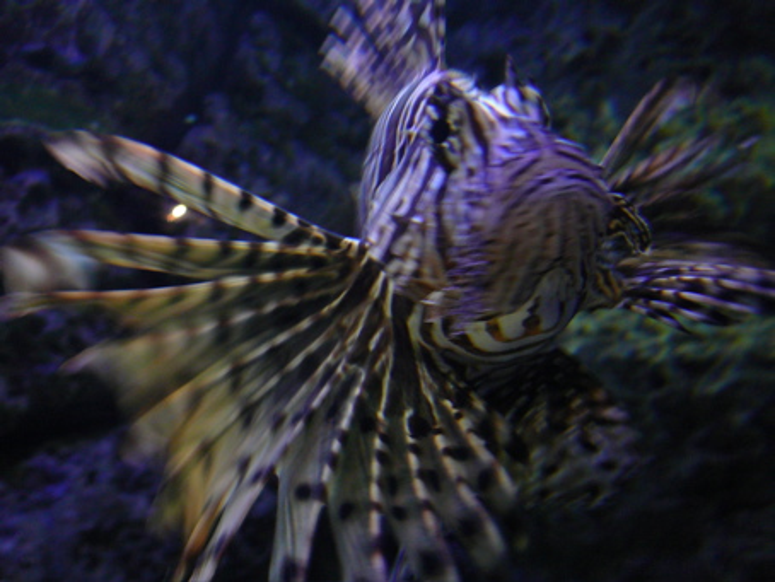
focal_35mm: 35
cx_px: 388
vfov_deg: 40.7
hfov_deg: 52.6
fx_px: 784
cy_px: 291
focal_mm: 5.2
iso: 200
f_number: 2.8
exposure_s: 1/8
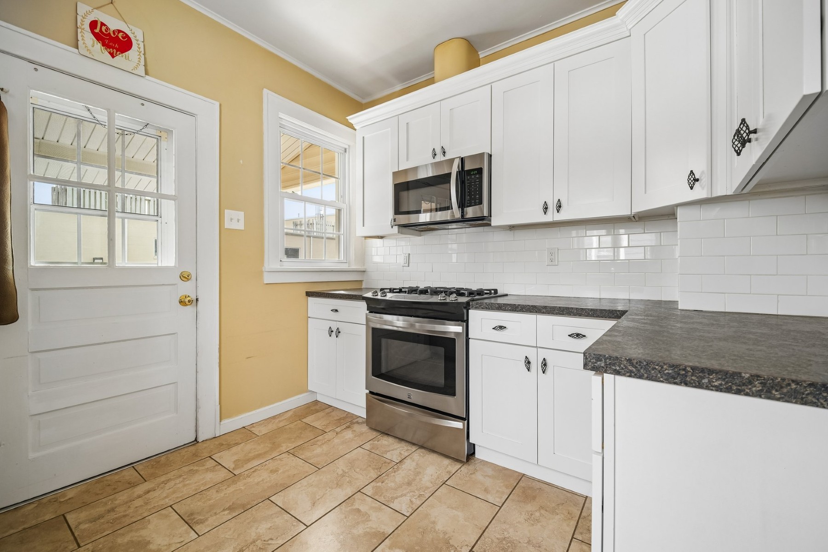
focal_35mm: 24
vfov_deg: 53.1
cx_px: 414
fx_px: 552
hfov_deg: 73.7
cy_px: 276
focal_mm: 24
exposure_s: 1/125
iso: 640
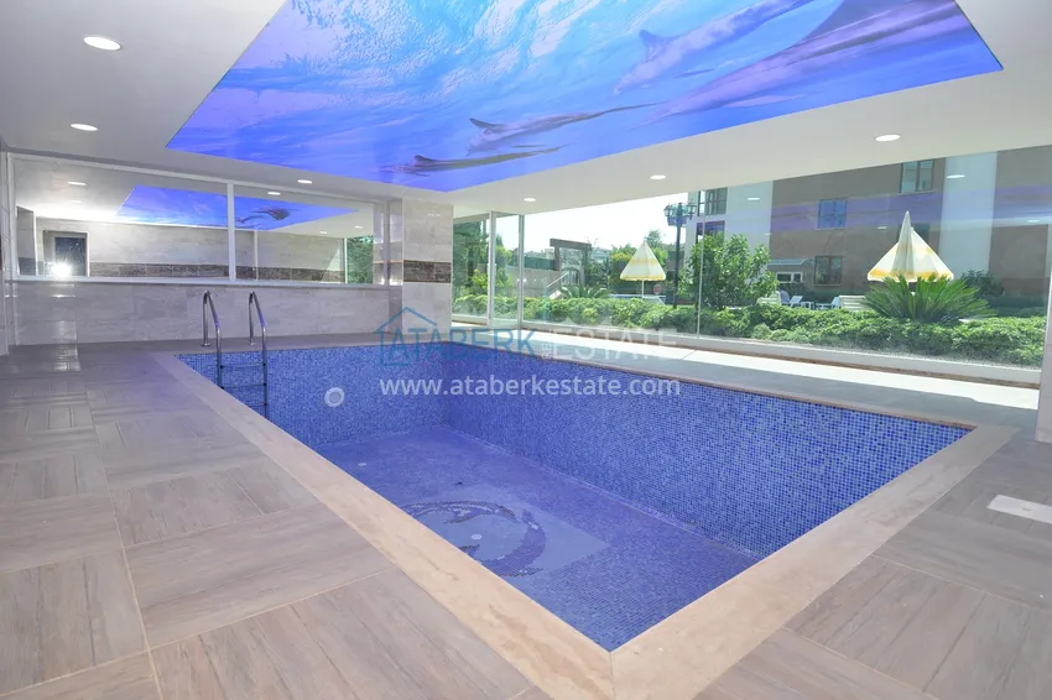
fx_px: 526
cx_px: 526
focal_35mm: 18
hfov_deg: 90.0
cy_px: 350
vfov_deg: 67.3
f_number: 5.6
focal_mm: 12
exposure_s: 1/125
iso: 200
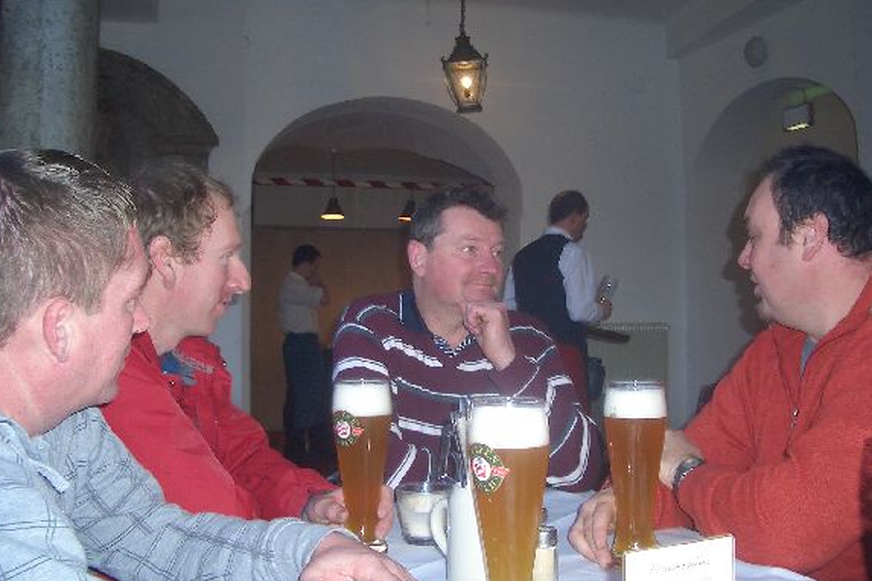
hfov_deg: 49.5
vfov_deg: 34.2
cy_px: 268
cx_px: 446
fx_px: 945
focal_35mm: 39
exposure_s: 1/40
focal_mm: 5.8
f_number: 2.6
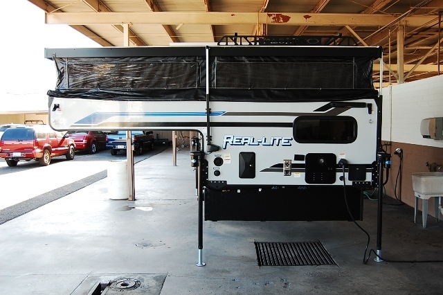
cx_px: 222
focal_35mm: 30
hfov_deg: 62.0
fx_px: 369
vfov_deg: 43.6
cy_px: 148
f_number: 4.5
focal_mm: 20
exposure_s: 1/80
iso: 200
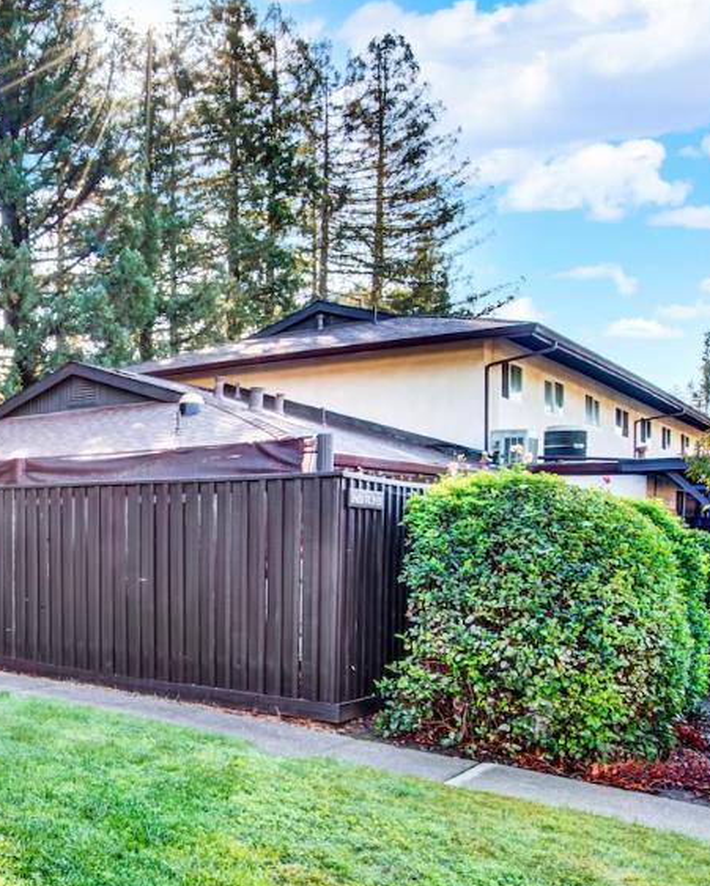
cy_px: 533
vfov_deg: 51.2
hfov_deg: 38.3
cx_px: 25
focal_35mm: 35
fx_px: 919
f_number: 14
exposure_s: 1/10
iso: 100
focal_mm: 14
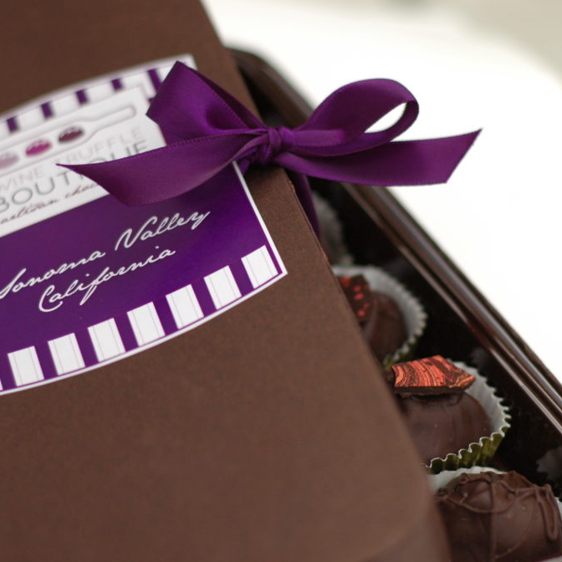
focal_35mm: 97
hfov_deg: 17.9
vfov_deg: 17.9
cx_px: 279
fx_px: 1782
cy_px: 283
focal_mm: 50
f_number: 2.2
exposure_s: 1/800
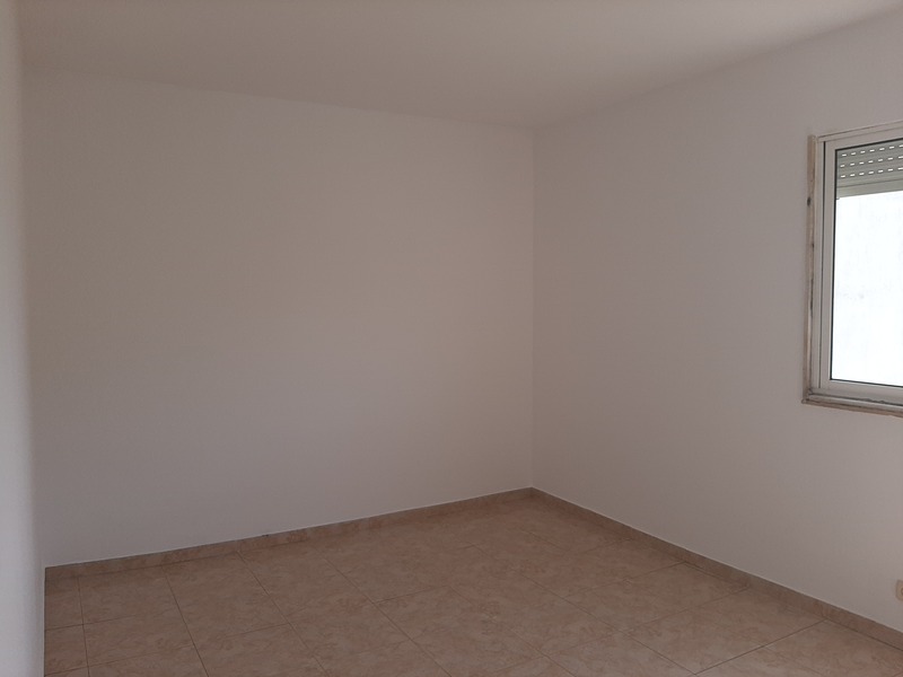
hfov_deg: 65.3
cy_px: 338
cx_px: 452
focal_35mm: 27
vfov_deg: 51.4
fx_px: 704
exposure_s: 1/518
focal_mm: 3.93
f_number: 1.7
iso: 40
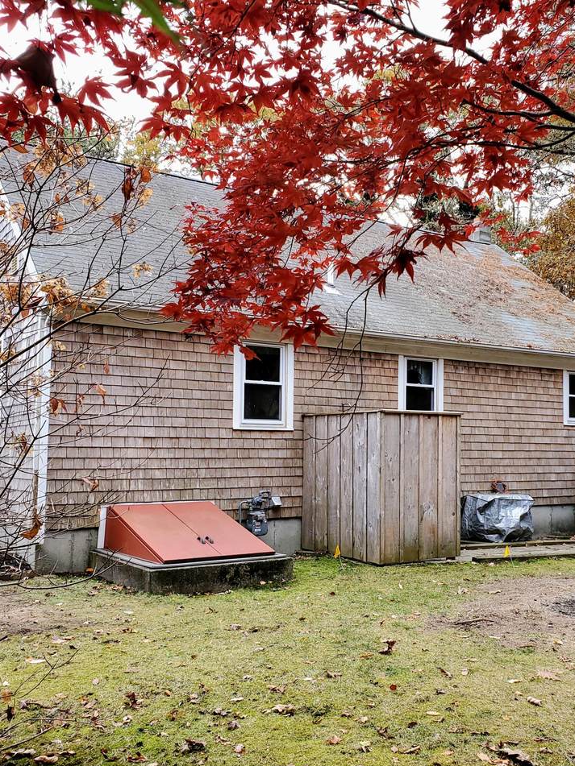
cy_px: 386
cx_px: 398
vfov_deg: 52.6
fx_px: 775
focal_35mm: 35
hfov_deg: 40.0
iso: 50
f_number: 2.4
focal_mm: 4.3
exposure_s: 1/120
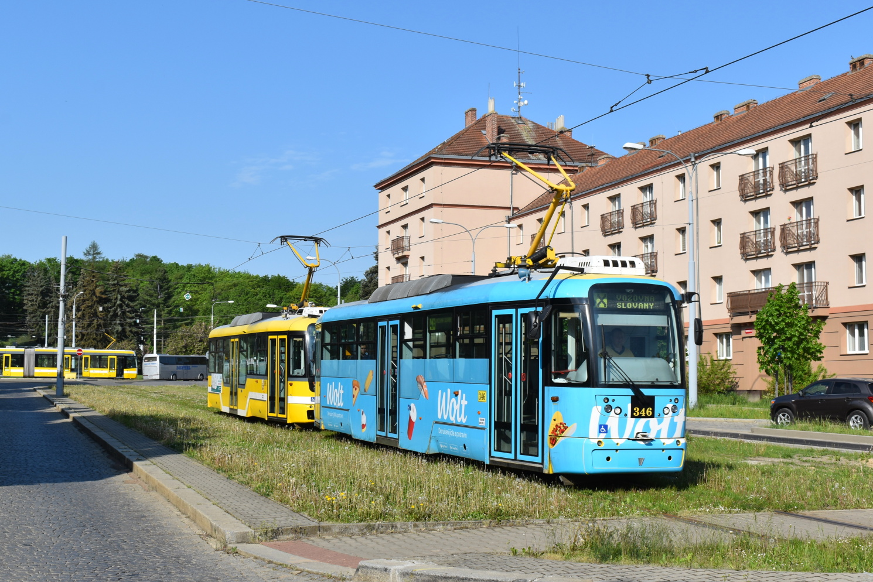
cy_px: 291
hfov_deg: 41.1
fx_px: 1164
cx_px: 436
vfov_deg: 28.1
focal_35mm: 48
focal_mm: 32
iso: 200
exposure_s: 1/400
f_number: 10
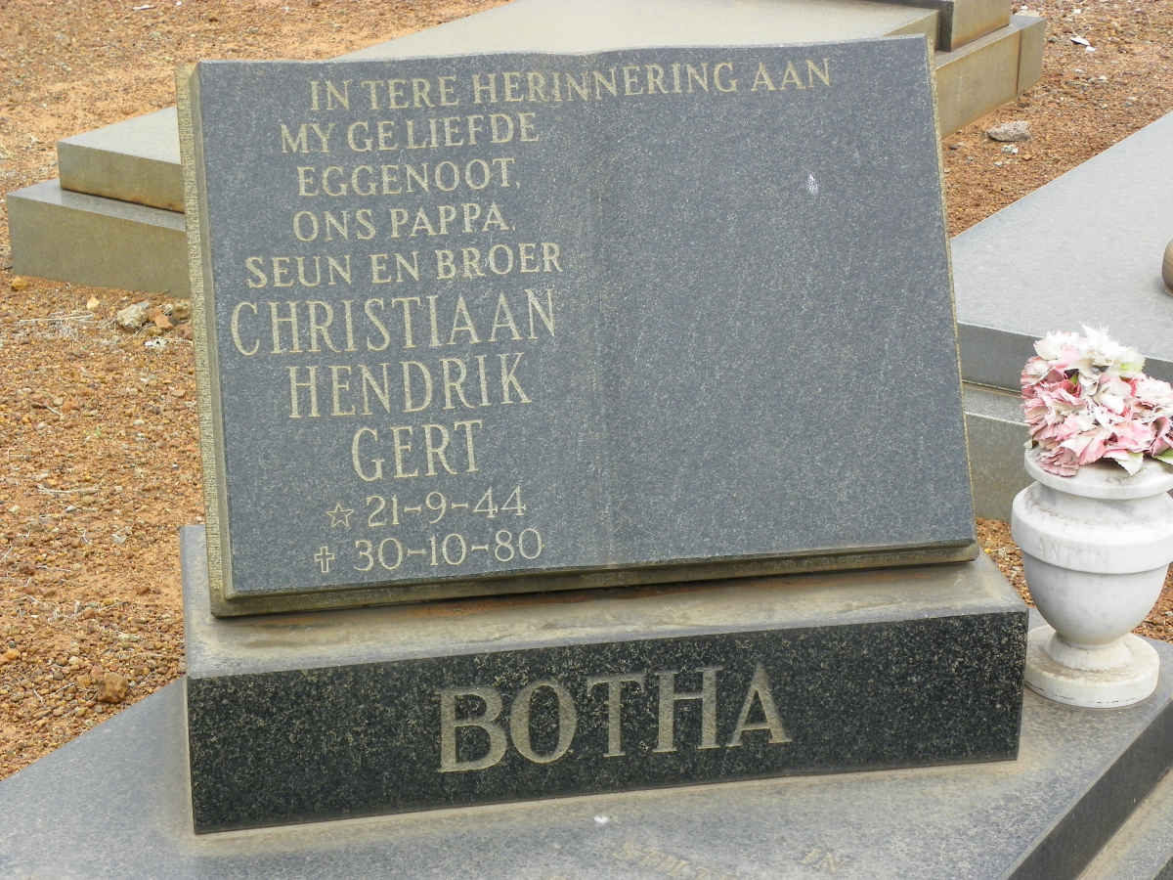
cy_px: 440
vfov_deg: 20.2
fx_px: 2474
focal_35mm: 73
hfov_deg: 26.7
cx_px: 586
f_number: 3.5
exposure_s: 1/160
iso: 64
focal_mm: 13
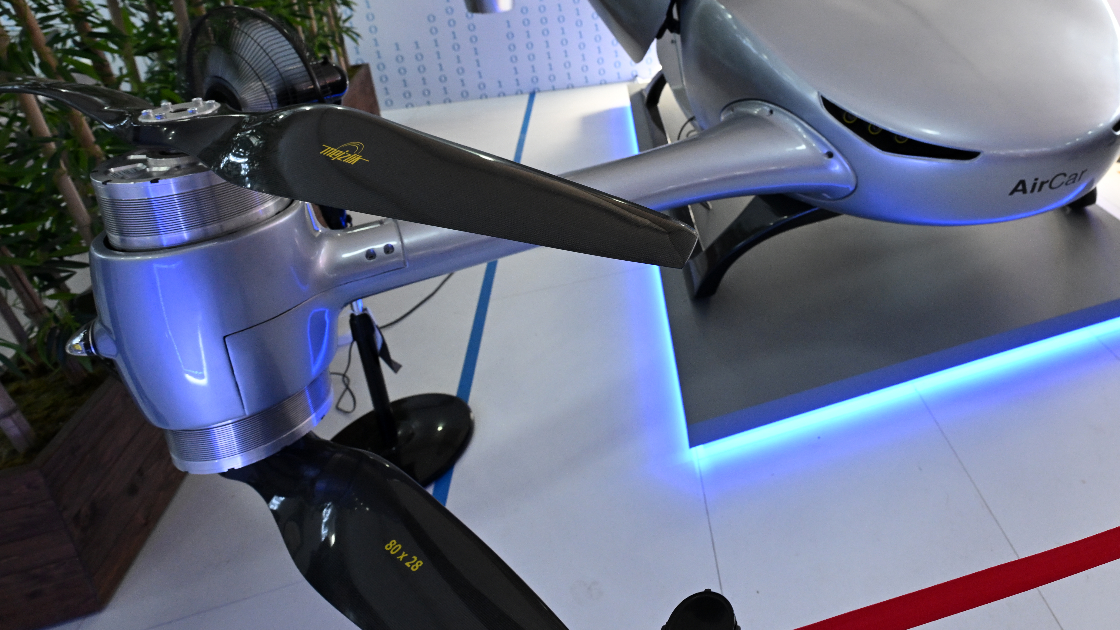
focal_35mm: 23
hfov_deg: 72.3
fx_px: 683
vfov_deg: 44.6
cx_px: 861
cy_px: 54
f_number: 4
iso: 1600
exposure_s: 1/250
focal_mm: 14
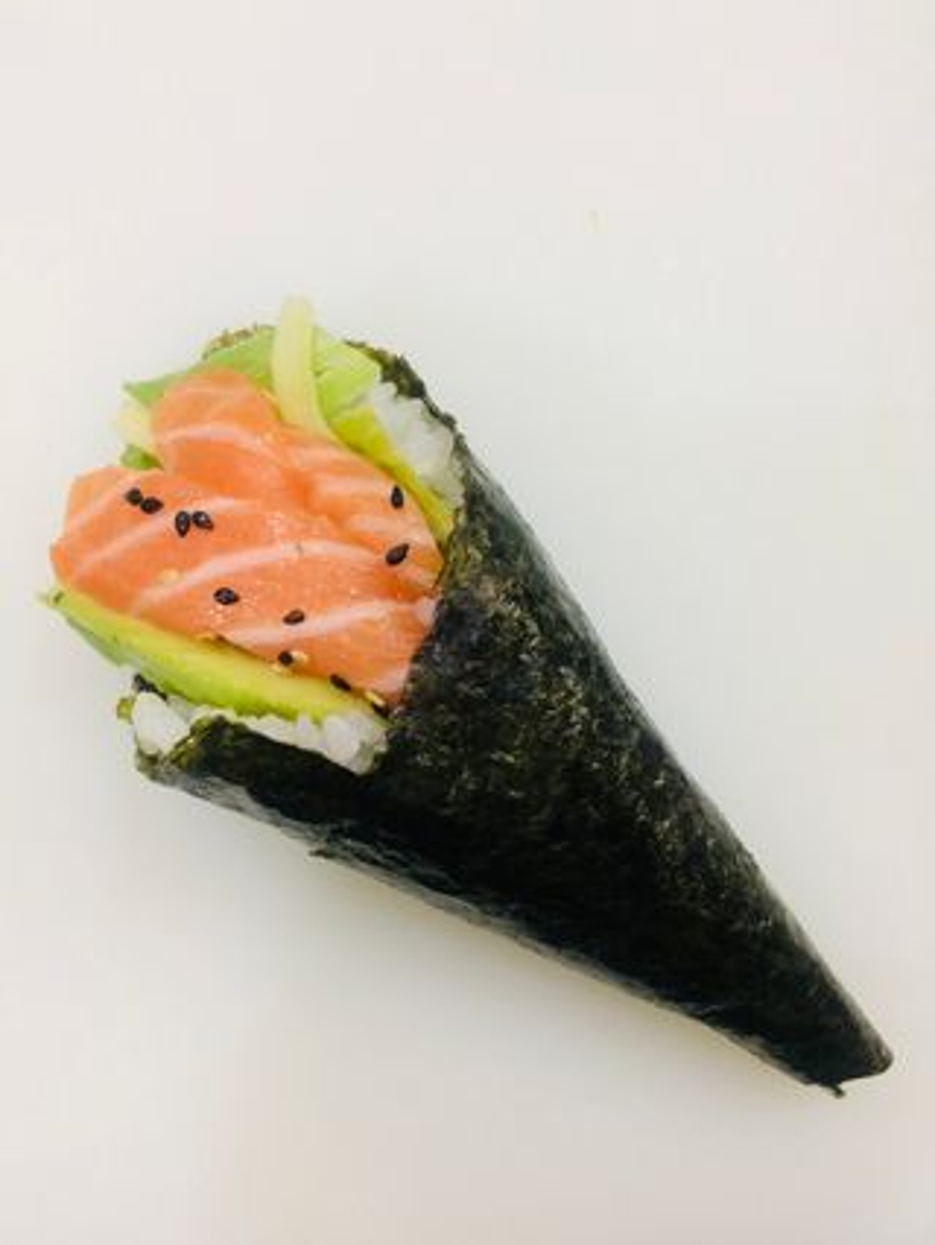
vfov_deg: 61.6
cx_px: 468
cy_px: 622
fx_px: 1043
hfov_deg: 48.3
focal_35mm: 29
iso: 100
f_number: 2.2
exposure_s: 1/33
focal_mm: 4.15
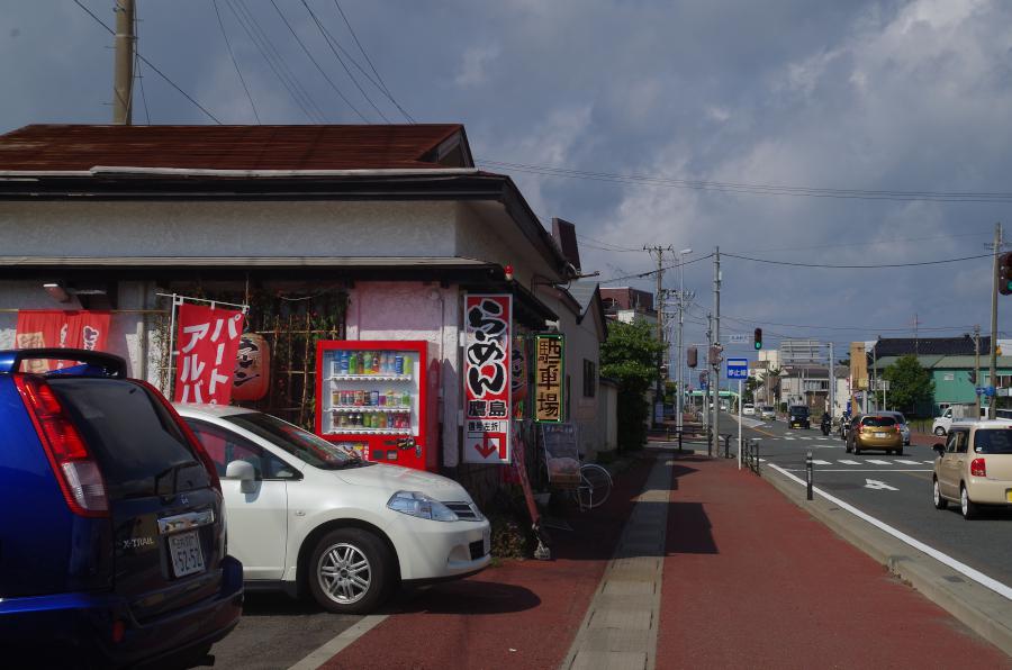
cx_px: 506
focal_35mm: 51
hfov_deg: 39.0
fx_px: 1431
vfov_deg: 26.4
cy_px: 335
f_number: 8
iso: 140
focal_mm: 34.38
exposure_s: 1/500
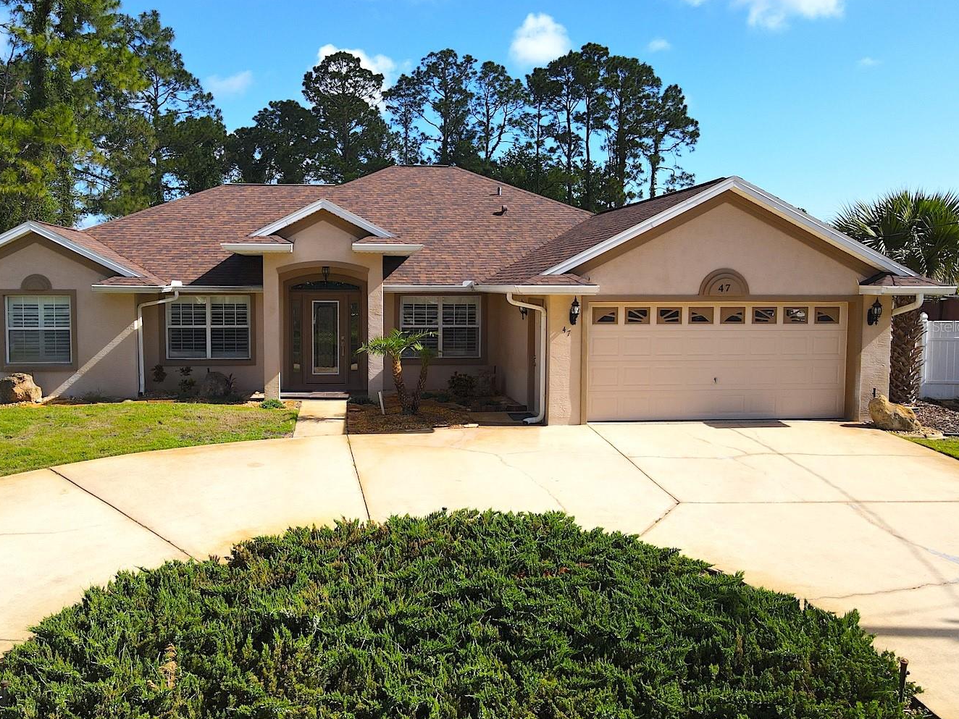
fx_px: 803
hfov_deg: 61.5
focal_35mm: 29
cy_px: 326
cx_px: 421
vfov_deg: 48.2
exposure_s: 1/800
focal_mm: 4.5
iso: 100
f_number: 2.8
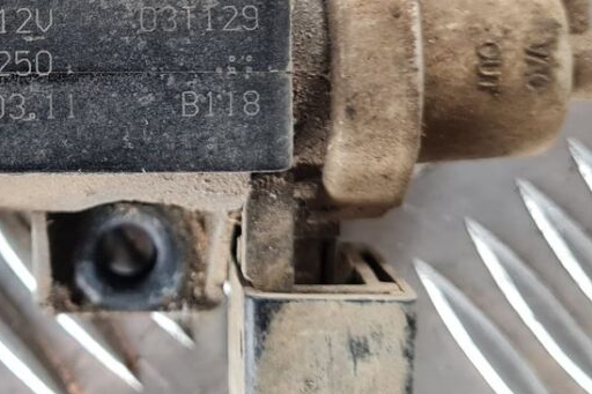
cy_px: -13
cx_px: 80
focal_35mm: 74
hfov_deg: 26.6
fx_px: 1216
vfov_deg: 17.9
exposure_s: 1/50
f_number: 1.8
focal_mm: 5.4
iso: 250
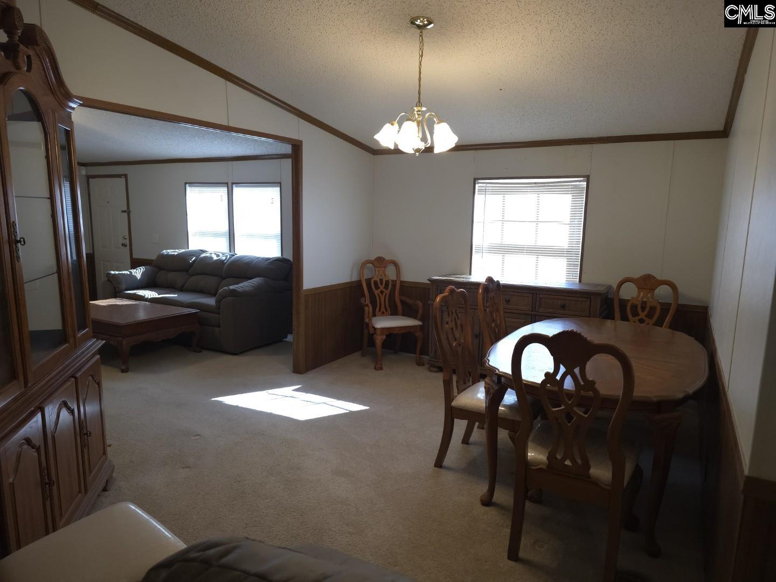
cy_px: 291
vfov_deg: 58.9
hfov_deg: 73.9
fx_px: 516
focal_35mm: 23
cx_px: 388
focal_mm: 6.3
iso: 500
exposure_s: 1/285
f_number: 1.7
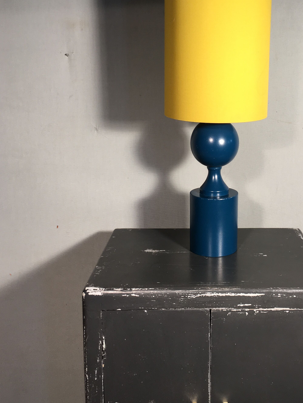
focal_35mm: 44
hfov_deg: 32.5
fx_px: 513
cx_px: 210
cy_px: 136
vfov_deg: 42.4
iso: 32
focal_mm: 4.15
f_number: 2.2
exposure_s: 1/50
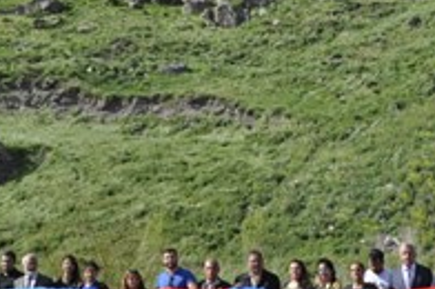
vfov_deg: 12.9
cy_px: 2
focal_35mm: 105
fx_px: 1263
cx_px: 337
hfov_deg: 19.4
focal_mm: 21
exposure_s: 1/640
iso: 800
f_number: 13
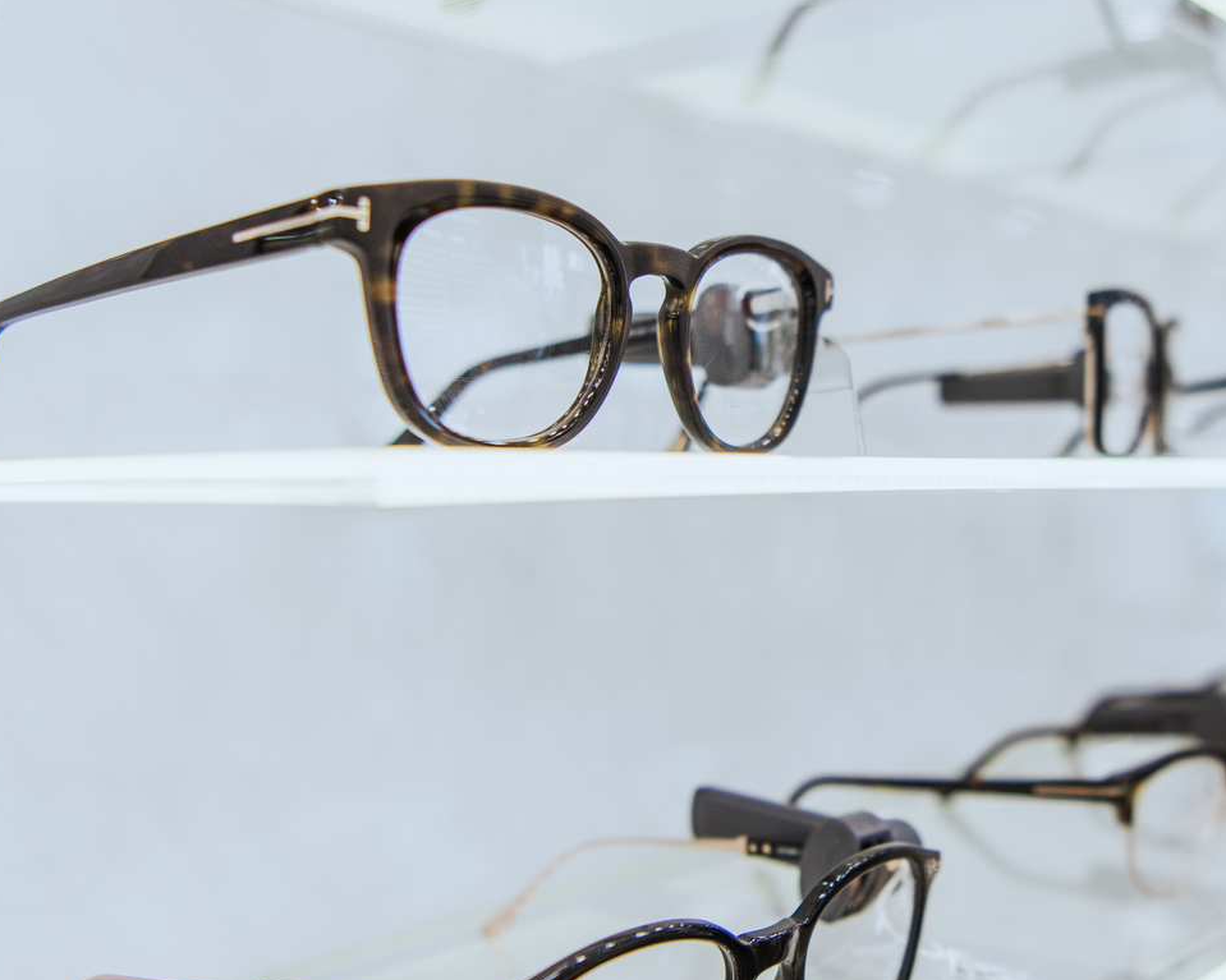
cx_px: 914
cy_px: 480
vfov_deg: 32.1
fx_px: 1705
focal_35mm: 47
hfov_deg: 38.6
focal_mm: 24
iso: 400
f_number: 3.2
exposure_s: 1/200
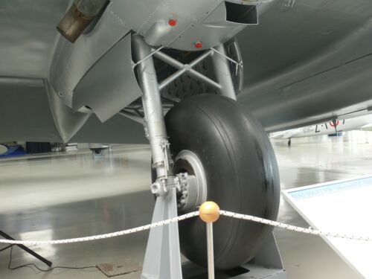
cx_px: 186
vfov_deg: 36.8
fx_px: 419
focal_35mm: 39
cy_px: 140
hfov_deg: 47.9
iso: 100
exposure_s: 1/50
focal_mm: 8.2
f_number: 2.8
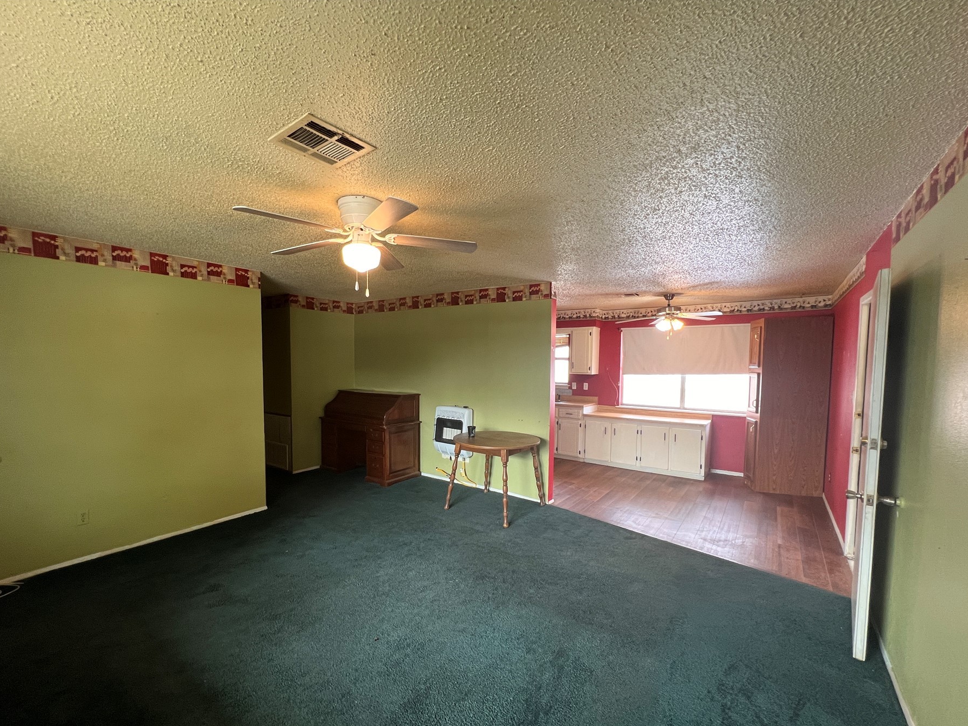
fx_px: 391
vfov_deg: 85.5
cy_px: 390
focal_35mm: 14
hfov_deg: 102.0
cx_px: 467
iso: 200
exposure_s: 1/60
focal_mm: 1.57
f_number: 1.8
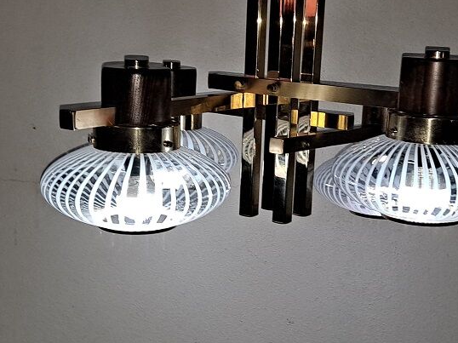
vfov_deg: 23.6
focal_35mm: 62
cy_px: 197
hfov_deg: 31.1
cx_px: 268
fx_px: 820
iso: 125
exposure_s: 1/50
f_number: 2
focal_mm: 4.6
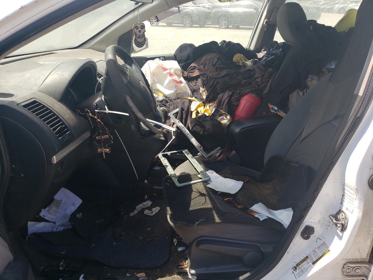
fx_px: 280
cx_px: 186
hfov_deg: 67.3
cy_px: 140
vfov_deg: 53.1
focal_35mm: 26
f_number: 1.5
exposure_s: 1/909
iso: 50
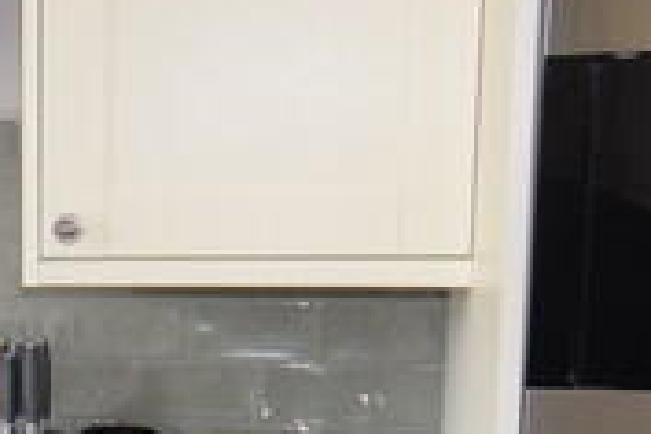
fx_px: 1573
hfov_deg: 20.5
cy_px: 440
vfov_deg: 15.4
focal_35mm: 87
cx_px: -280
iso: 450
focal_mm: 10
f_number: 5.6
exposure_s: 1/125
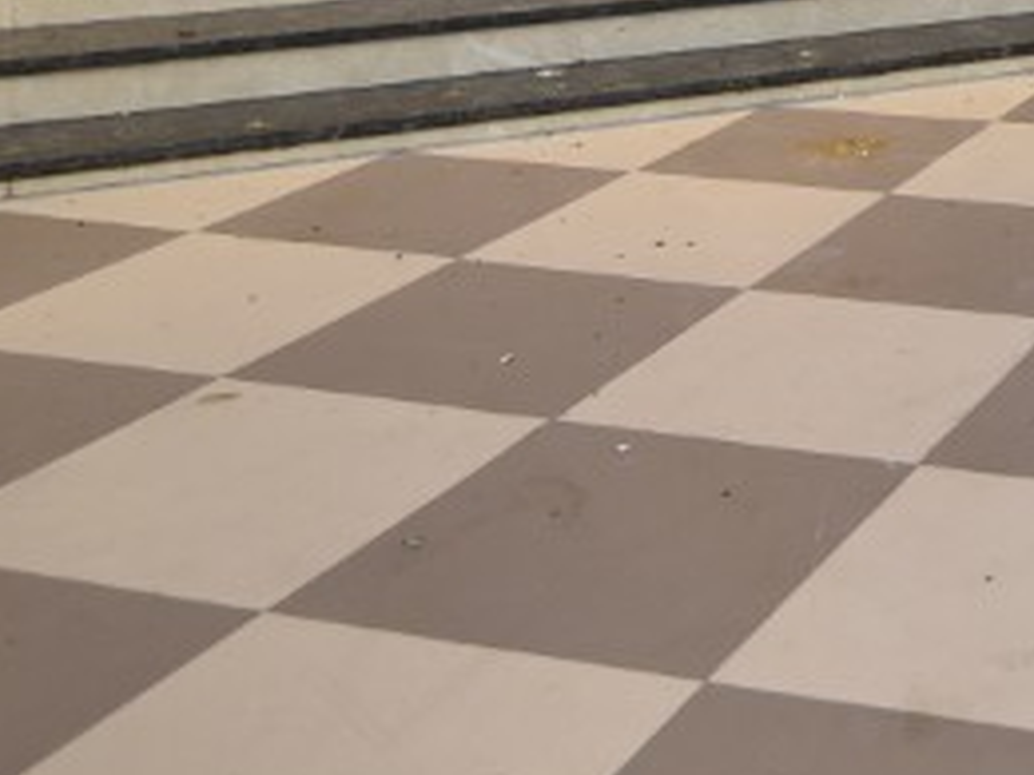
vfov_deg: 20.2
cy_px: -340
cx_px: 1283
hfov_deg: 26.4
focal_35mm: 64
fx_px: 1912
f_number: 2.8
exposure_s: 1/50
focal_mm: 16
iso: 100
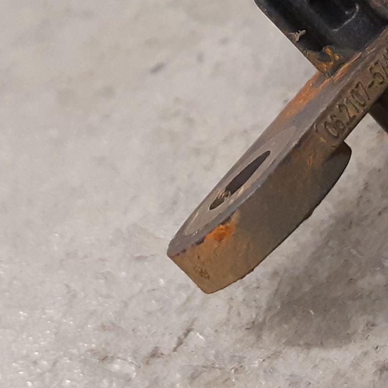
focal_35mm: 60
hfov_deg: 28.3
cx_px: 282
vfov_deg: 28.1
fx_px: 761
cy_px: 90
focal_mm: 3.93
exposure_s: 1/50
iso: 200
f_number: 1.7
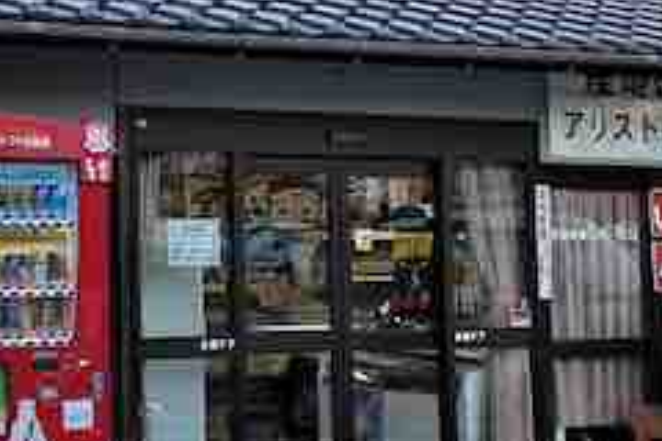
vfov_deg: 11.6
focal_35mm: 117
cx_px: -41
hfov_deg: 17.0
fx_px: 2151
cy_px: -6
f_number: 1.8
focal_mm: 3.95
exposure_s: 1/853
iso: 50
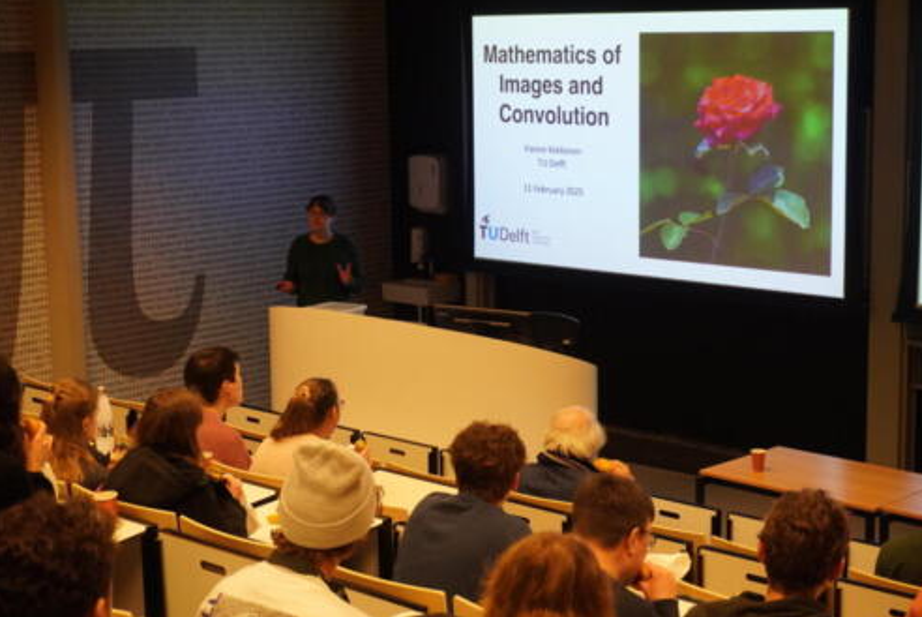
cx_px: 461
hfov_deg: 31.4
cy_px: 306
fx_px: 1641
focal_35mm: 64
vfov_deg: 21.3
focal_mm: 42
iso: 3200
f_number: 5.6
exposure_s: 1/160
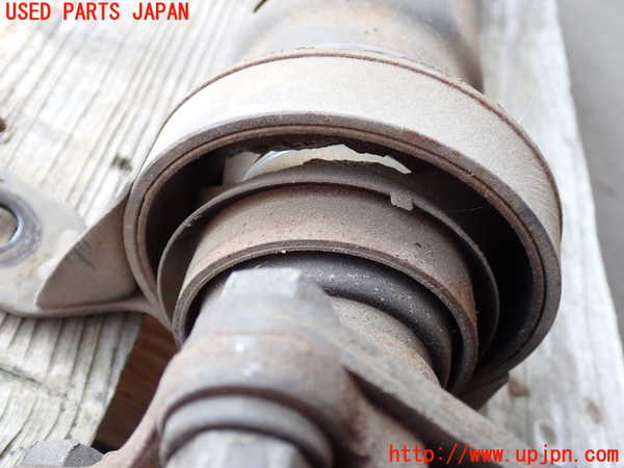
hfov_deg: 45.8
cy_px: 234
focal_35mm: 41
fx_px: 739
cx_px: 312
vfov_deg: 35.1
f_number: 2.8
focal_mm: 7.31
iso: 125
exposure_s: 1/80
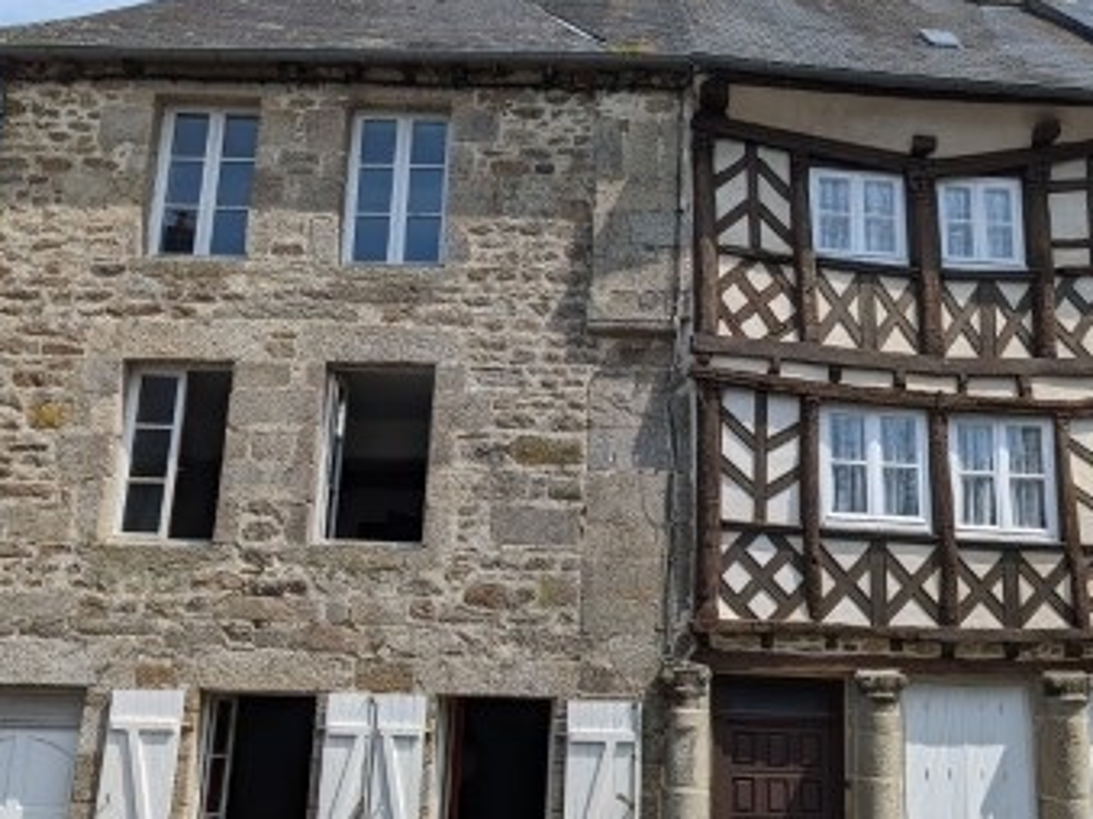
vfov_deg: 36.8
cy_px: 427
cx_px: 653
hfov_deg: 47.6
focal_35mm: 39
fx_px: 1231
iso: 46
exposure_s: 1/2058
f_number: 1.85
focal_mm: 6.81
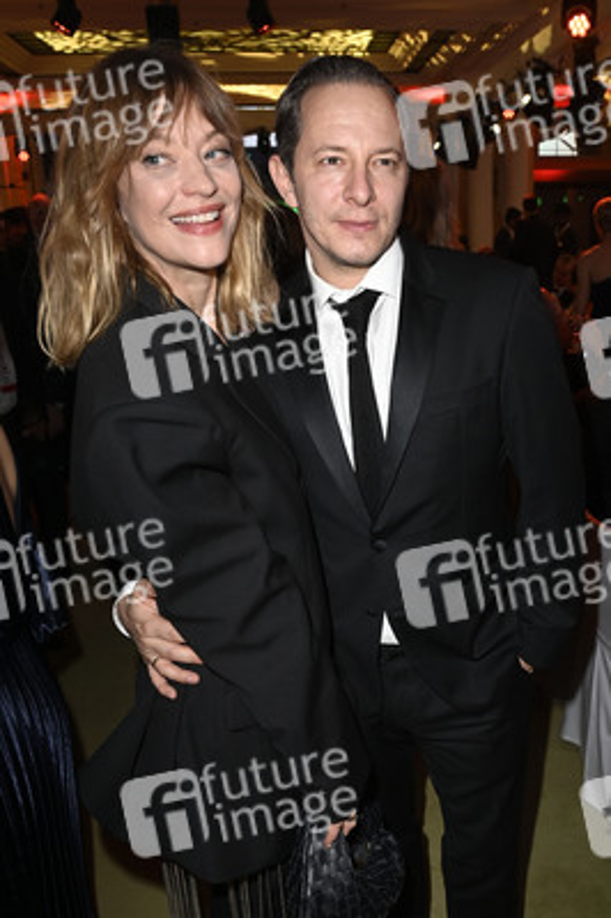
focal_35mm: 24
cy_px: 459
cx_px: 306
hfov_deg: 53.1
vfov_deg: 73.8
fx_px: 612
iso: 1600
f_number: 5.6
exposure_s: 1/60
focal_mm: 24
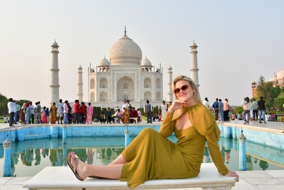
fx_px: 260
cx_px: 142
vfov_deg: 40.0
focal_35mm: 33
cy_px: 95
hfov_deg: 57.2
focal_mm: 22
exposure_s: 1/100
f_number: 8
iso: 100
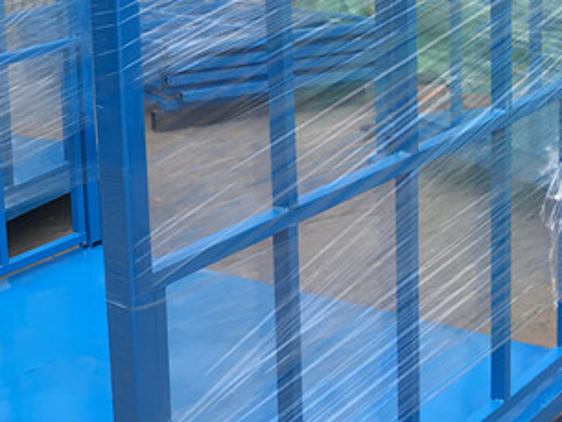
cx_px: -160
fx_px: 1234
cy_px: 29
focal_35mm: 76
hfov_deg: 22.9
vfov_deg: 19.0
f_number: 2.2
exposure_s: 1/201
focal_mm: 4.15
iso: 25
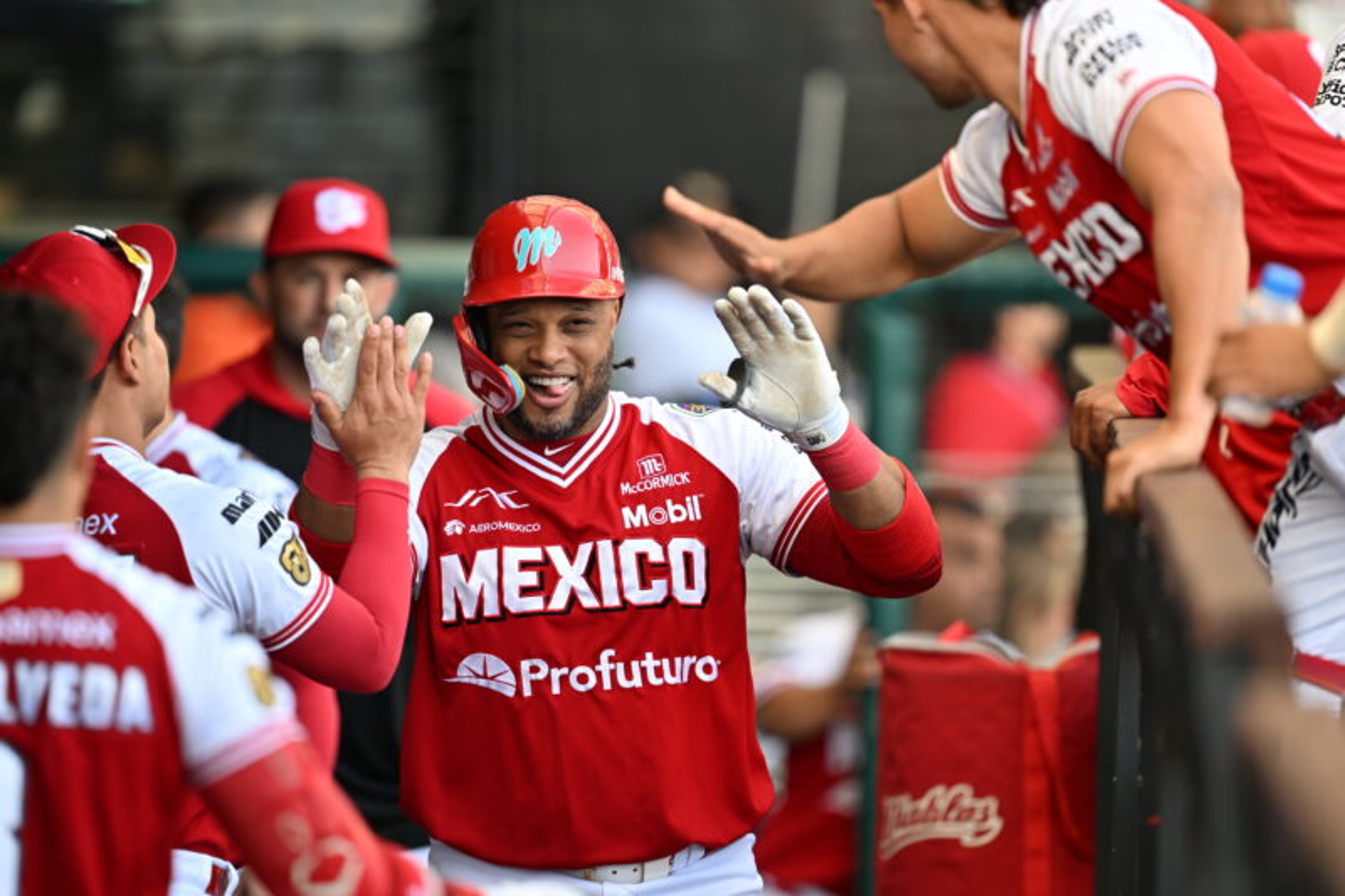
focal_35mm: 400
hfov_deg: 5.2
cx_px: 672
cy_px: 448
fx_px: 14940
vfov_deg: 3.4
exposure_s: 1/500
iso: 400
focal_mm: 400
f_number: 2.8
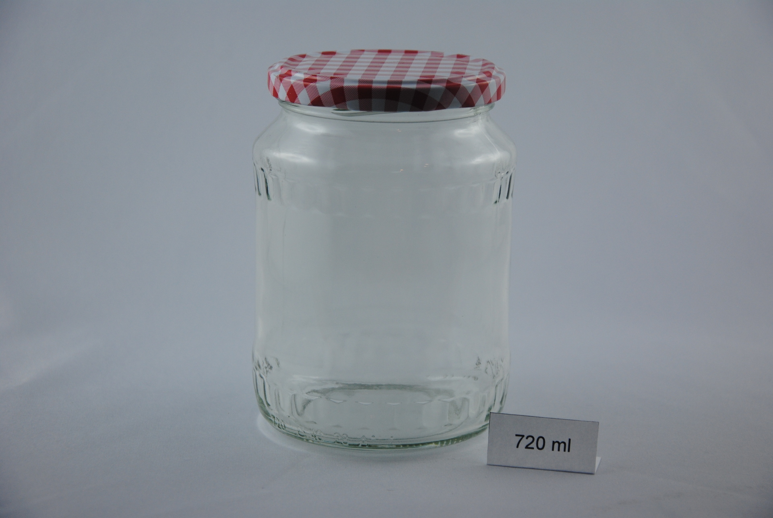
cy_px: 259
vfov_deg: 13.1
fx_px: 2257
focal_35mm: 105
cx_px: 386
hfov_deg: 19.4
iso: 220
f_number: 5.3
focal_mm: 70
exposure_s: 1/125
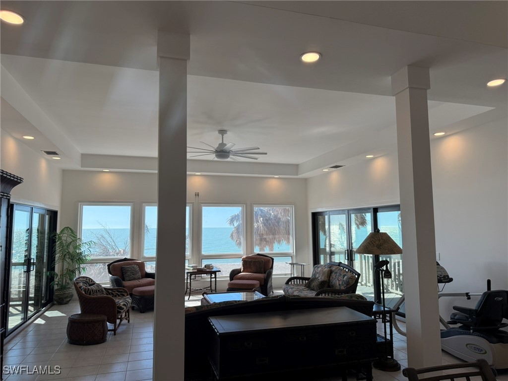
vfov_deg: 56.8
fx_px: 352
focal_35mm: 24
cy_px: 190
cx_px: 254
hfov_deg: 71.6
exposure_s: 1/979
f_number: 1.78
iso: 100
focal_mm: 6.76
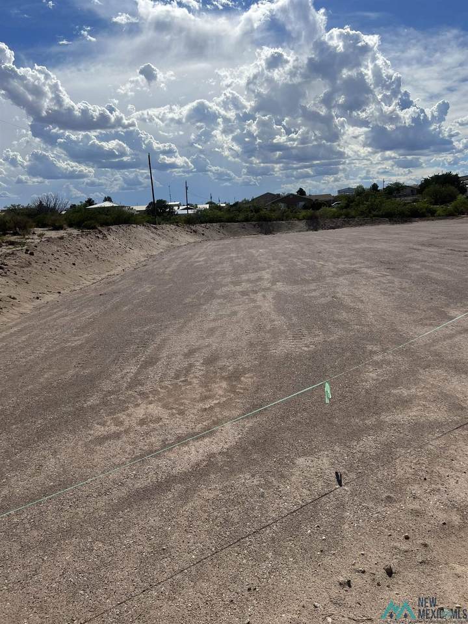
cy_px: 312
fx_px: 469
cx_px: 234
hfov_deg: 53.1
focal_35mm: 26
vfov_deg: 67.3
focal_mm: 5.7
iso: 50
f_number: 1.5
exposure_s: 1/10309
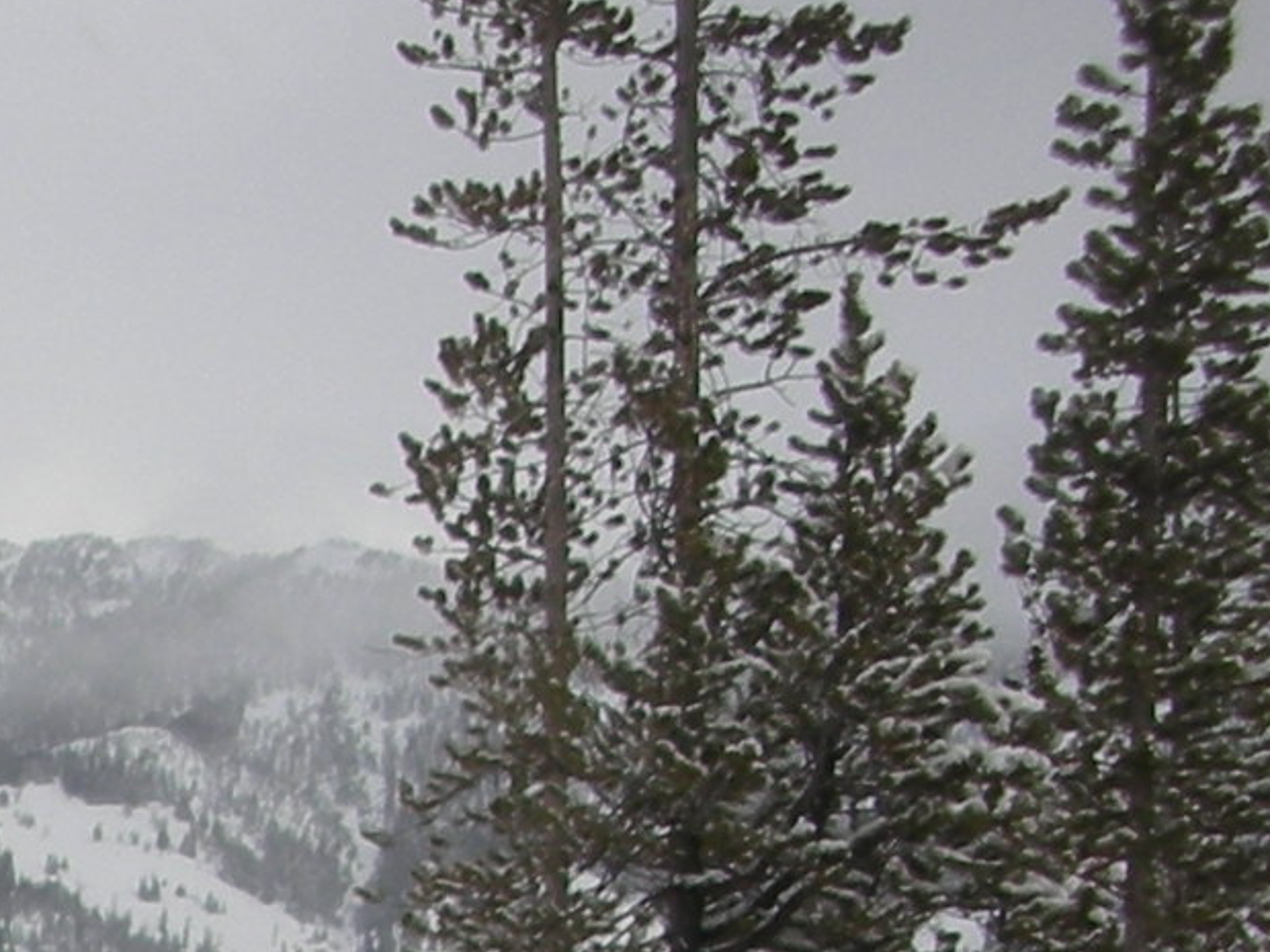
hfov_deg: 11.2
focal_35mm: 159
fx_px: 5833
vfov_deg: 8.7
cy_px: 2002
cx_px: -1323
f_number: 3
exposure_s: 1/252
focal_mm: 5.8
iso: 50
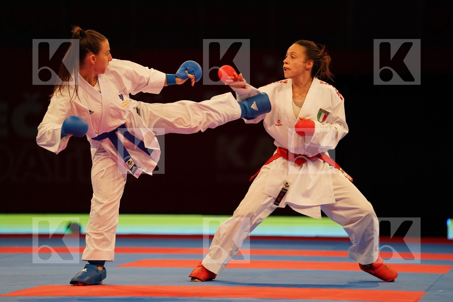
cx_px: 226
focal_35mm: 181
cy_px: 151
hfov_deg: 11.4
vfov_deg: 7.6
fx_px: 2277
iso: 2000
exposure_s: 1/1000
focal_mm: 181
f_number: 2.8
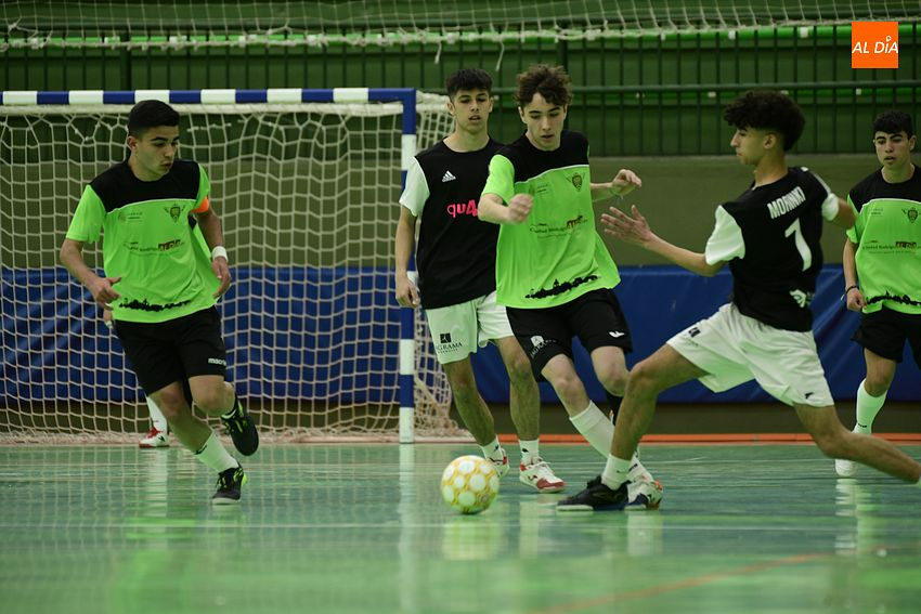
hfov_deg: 7.1
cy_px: 307
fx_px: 7420
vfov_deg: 4.7
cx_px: 460
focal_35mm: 290
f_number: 6
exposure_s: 1/320
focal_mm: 290
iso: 2000
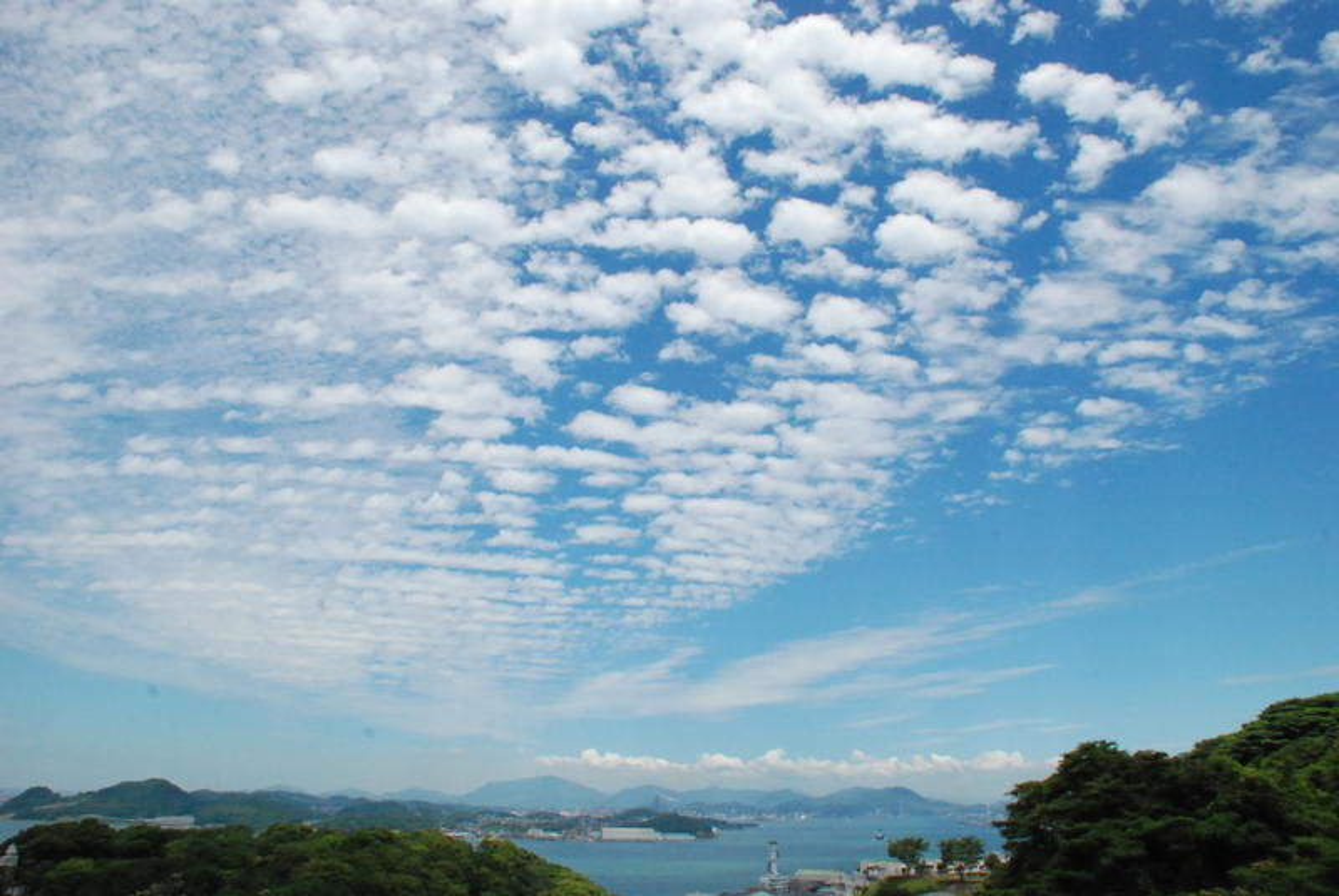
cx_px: 670
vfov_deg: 48.1
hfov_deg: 67.3
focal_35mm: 27
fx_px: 1006
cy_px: 448
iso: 1600
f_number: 18
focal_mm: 18
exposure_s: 1/1250
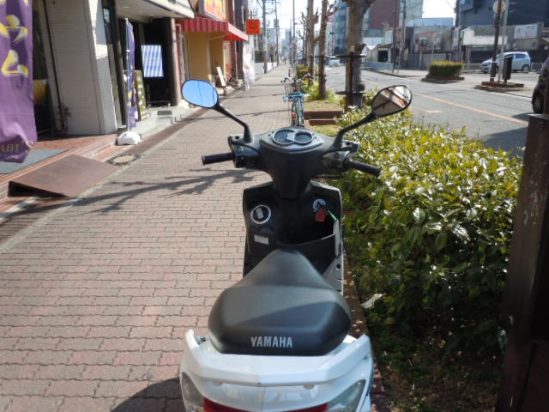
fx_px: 444
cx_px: 274
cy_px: 206
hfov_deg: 63.4
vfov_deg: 49.7
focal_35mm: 28
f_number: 3.7
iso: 100
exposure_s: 1/400
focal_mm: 5
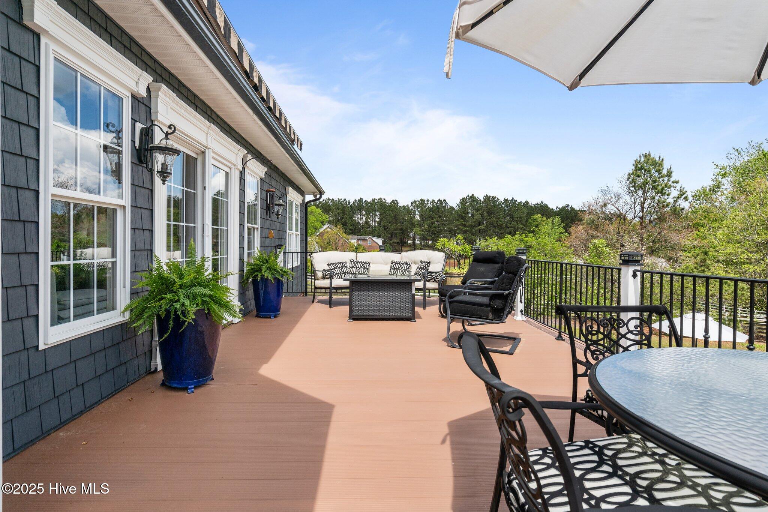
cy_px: 256
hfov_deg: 90.0
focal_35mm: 18
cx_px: 384
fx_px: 384
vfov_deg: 67.4
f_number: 8
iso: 500
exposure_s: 1/1250
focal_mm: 18
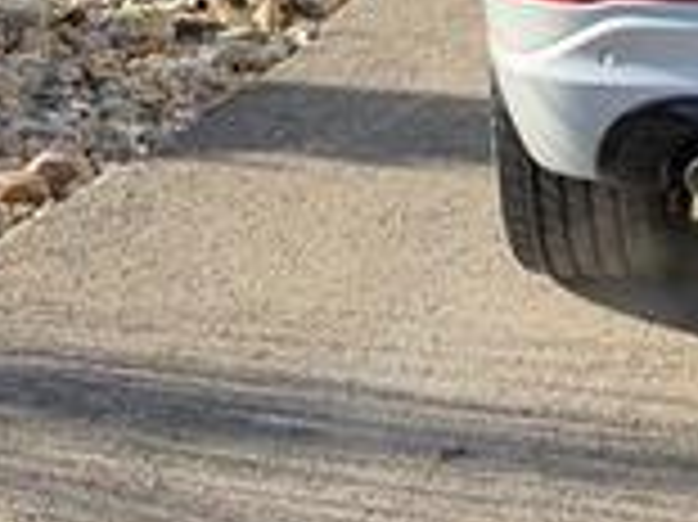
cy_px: -243
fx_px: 3143
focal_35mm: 156
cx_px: 1081
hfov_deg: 12.0
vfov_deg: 9.3
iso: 80
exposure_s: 1/1883
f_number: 1.78
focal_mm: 6.76
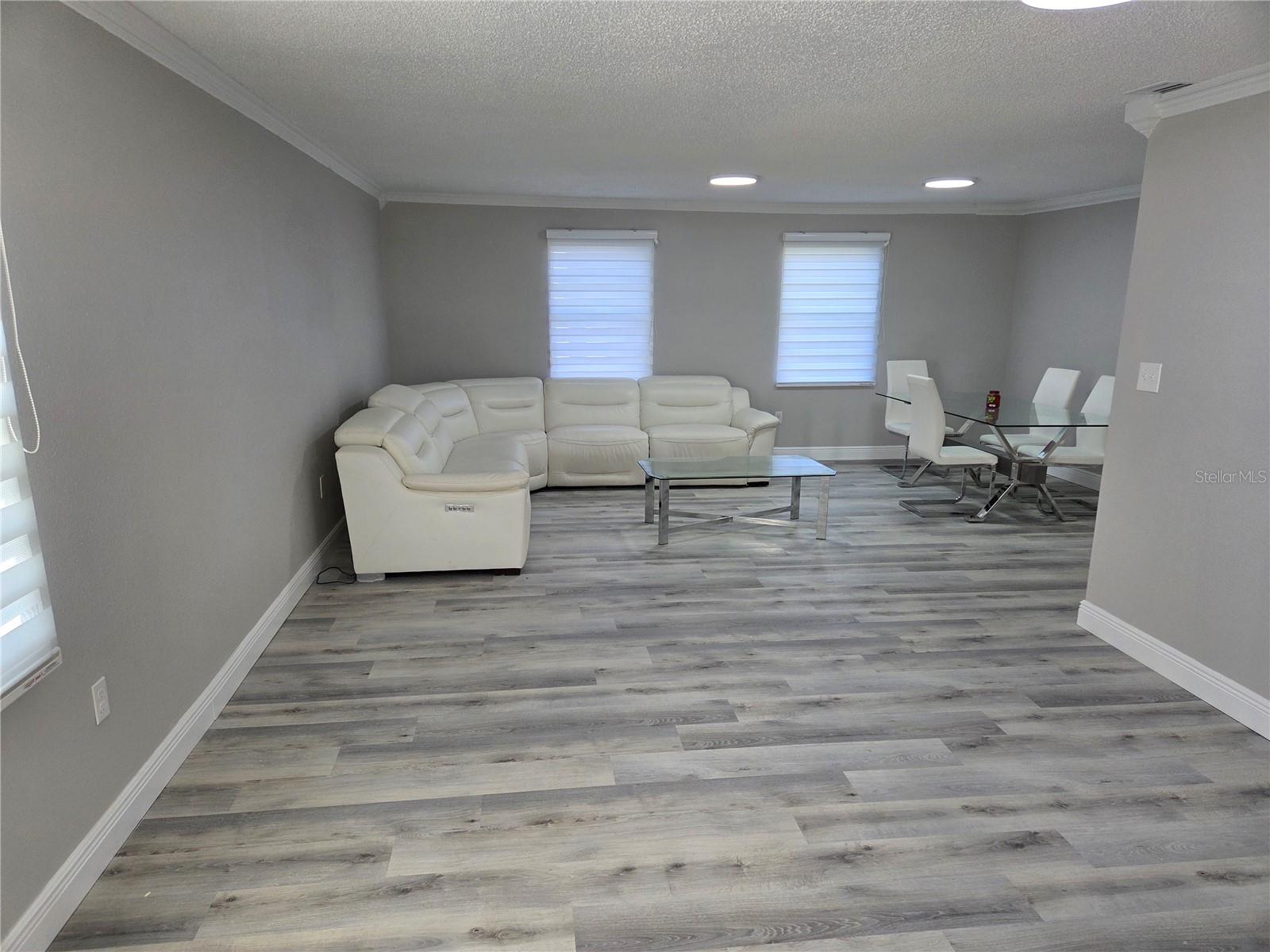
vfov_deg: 58.9
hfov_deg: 73.9
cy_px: 476
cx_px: 635
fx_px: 844
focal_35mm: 23
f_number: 1.8
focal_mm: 5.4
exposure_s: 1/120
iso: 100
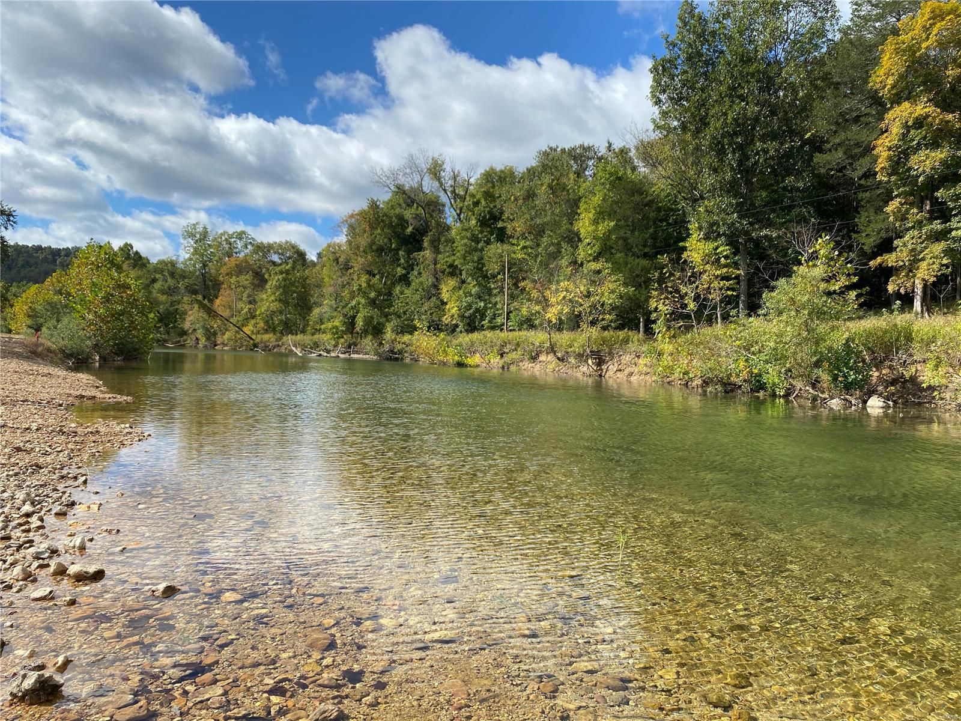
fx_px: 722
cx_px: 480
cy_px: 360
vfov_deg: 53.1
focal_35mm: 26
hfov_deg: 67.3
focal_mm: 4.25
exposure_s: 1/2513
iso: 32
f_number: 1.8
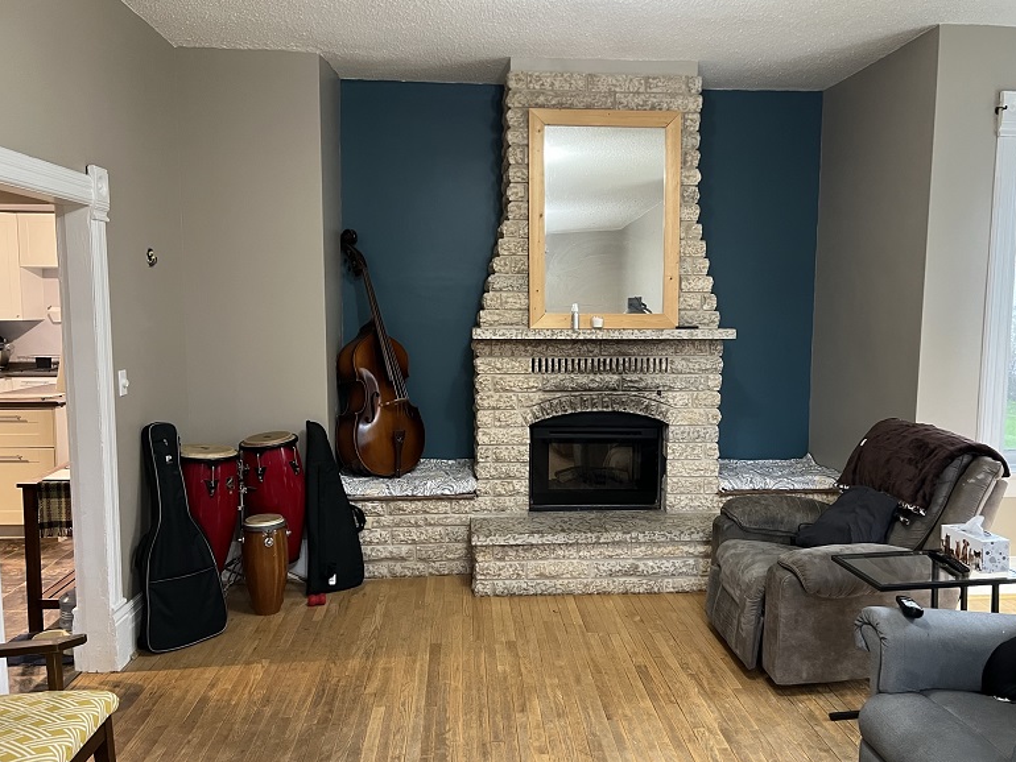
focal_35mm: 27
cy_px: 393
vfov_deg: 51.4
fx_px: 793
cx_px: 526
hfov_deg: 65.3
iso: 500
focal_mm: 5.7
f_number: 1.5
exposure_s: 1/60
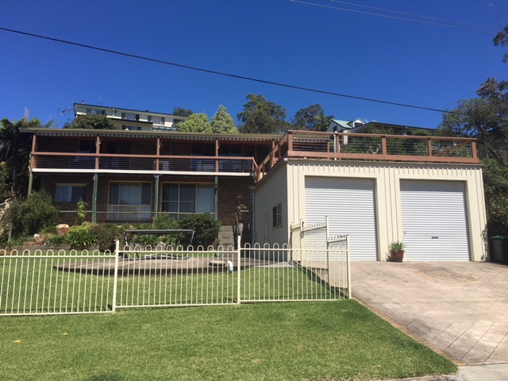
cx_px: 254
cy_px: 190
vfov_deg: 48.2
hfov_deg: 61.7
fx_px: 426
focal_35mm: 29
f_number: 2.2
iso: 25
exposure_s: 1/2404
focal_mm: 4.15
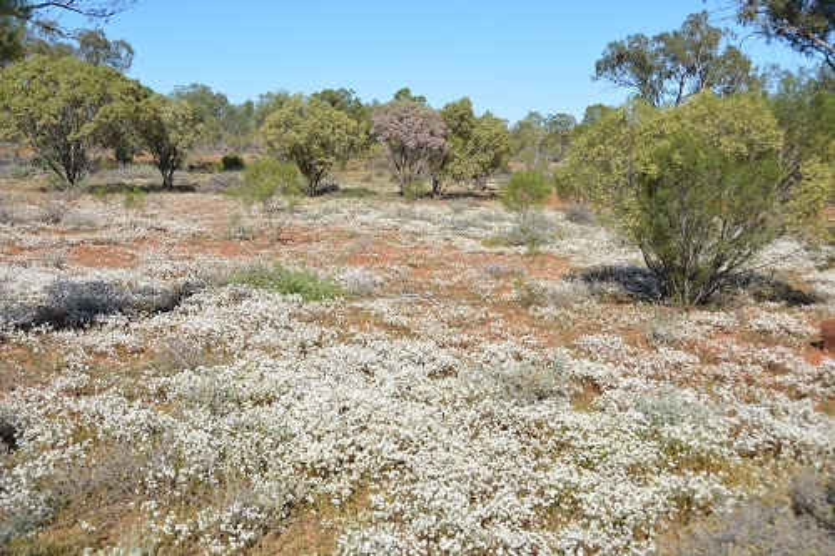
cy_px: 278
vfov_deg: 30.8
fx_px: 1009
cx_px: 418
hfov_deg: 45.0
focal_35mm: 44
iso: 400
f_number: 7.1
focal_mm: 29
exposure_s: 1/1600
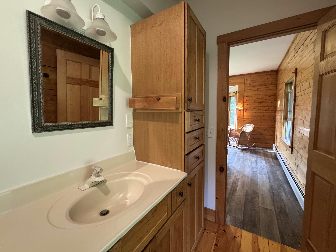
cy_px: 123
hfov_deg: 98.2
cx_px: 167
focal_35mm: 15
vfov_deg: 81.7
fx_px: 146
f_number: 2.2
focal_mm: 2.22
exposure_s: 1/60
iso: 640
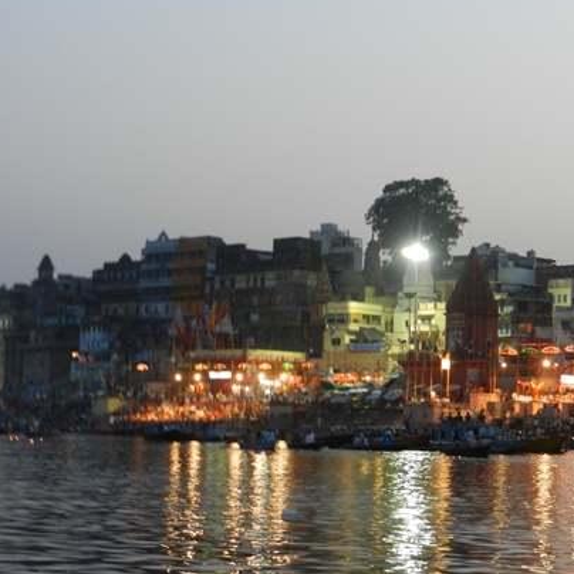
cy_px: 281
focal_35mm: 84
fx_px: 1576
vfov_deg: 20.6
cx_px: 419
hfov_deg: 20.5
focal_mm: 10.9
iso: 400
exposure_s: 1/5
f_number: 4.5
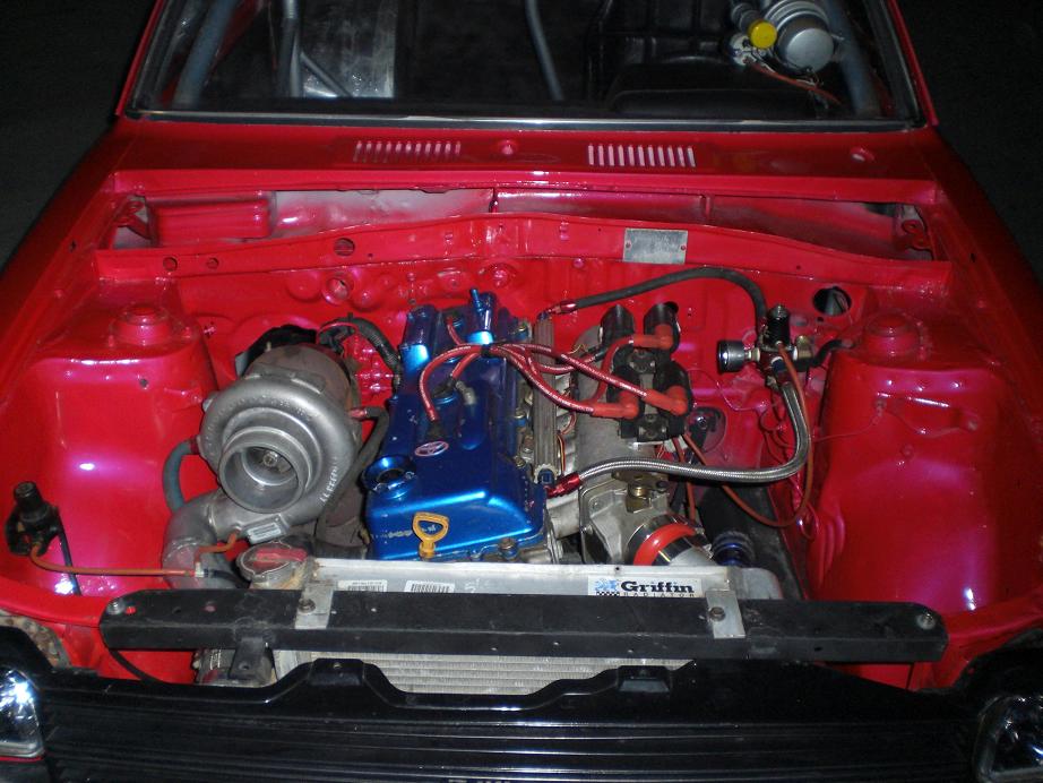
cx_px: 522
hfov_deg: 49.0
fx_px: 1145
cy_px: 392
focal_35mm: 38
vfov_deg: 37.7
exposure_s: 1/60
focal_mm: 6.3
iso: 200
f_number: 3.1
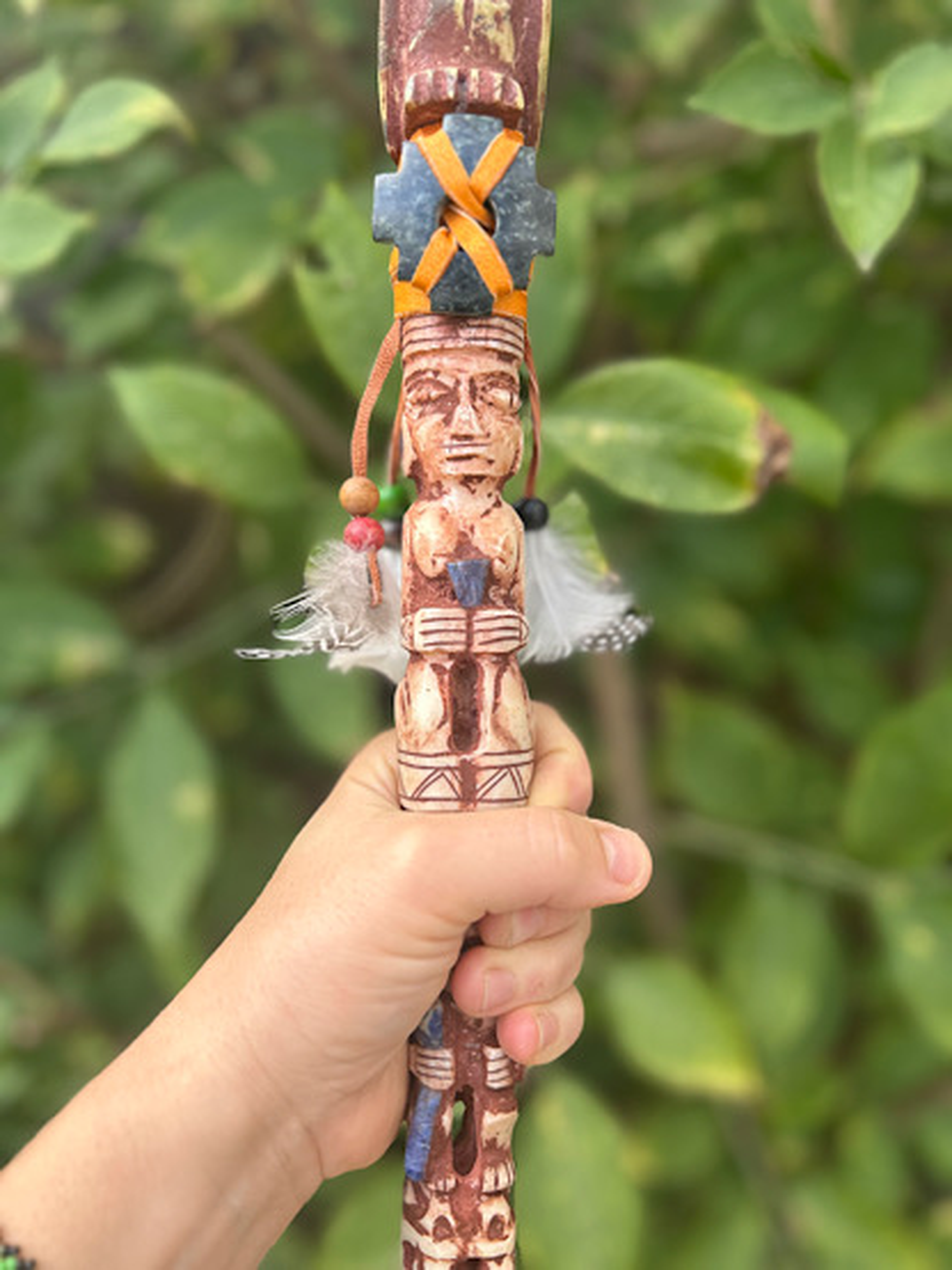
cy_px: 635
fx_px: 954
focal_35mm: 26
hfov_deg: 53.0
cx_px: 476
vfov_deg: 67.3
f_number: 1.5
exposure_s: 1/376
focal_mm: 5.7
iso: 50
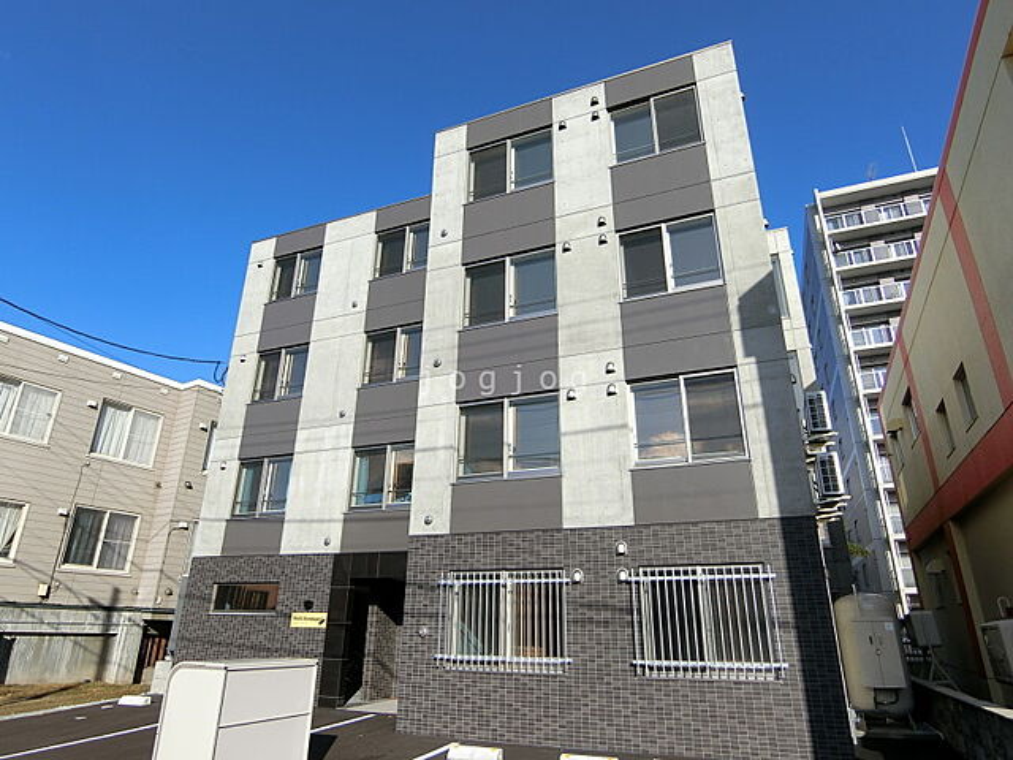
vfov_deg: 63.4
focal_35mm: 21
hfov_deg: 79.0
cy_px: 380
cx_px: 506
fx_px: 615
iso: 80
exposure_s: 1/250
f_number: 7.2
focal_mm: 4.6
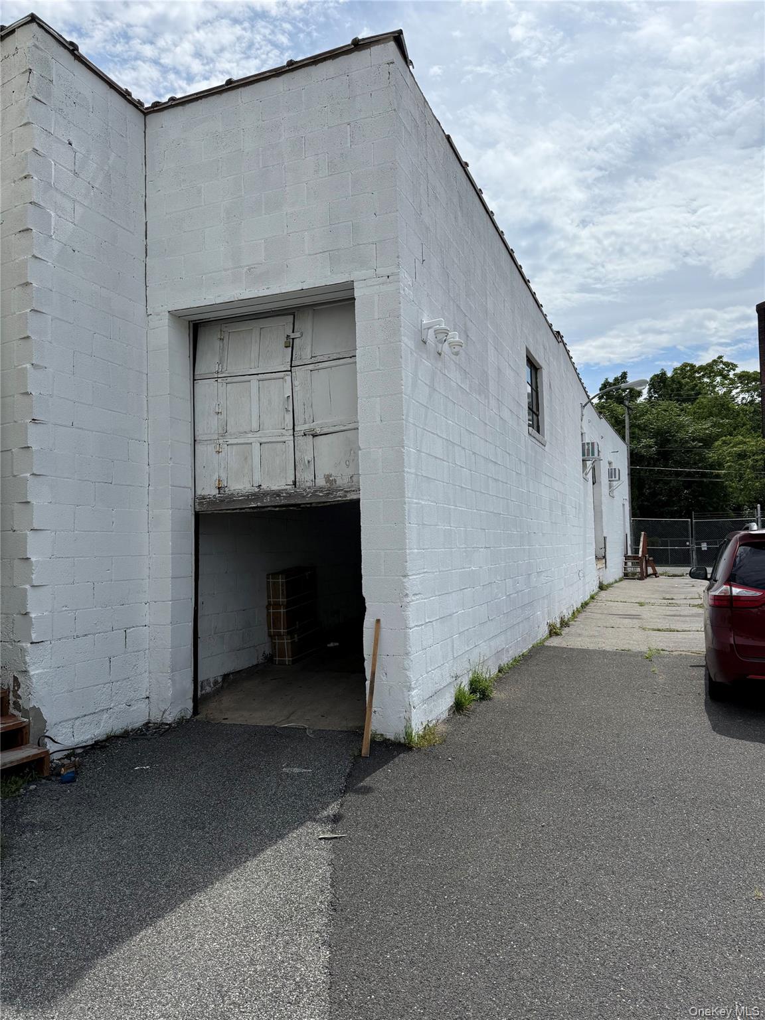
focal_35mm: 24
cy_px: 510
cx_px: 382
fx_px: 707
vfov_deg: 71.6
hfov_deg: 56.8
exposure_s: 1/9091
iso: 100
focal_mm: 6.76
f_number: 1.78
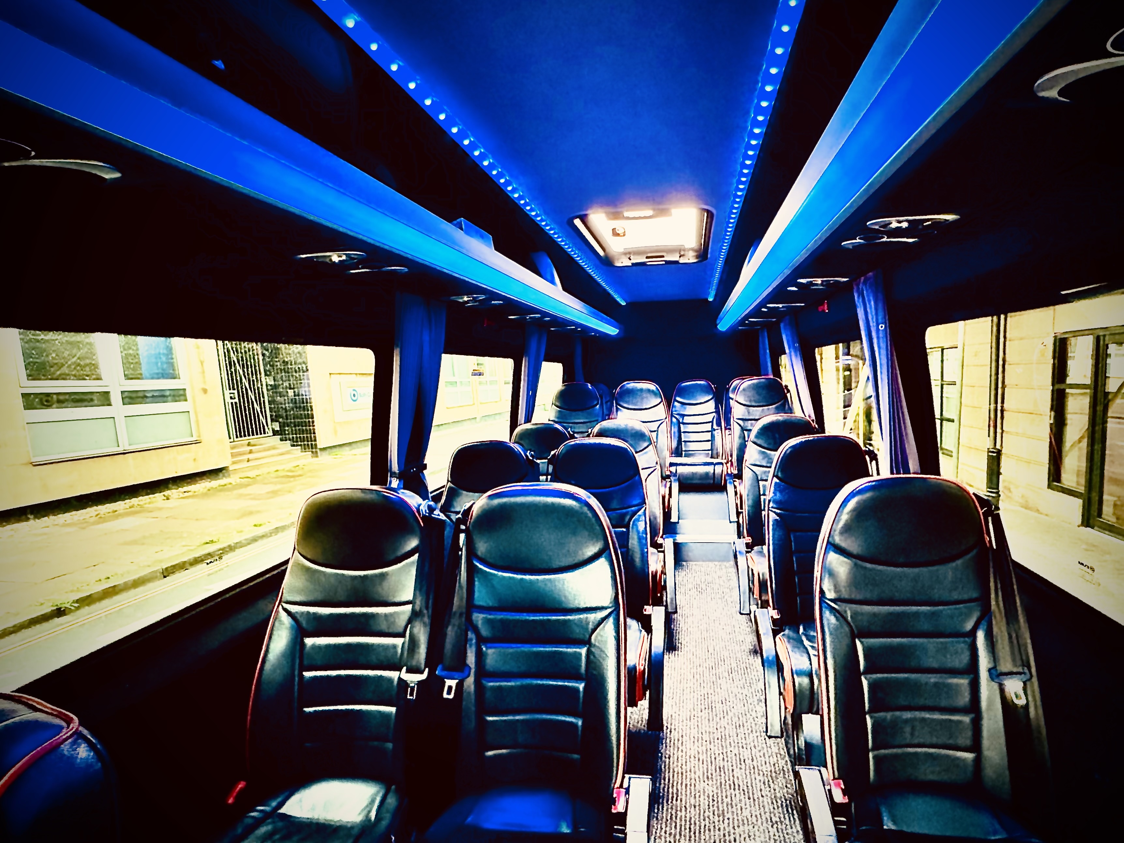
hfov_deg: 102.1
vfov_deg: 85.7
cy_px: 422
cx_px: 562
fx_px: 455
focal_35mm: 14
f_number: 2.2
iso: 1600
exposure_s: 1/30
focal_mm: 2.22
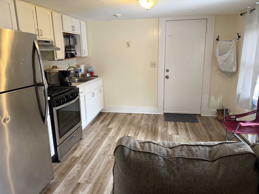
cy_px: 97
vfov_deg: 56.8
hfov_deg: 71.6
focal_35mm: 24
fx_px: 180
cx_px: 130
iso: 400
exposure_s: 1/60
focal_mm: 6.76
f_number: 1.78
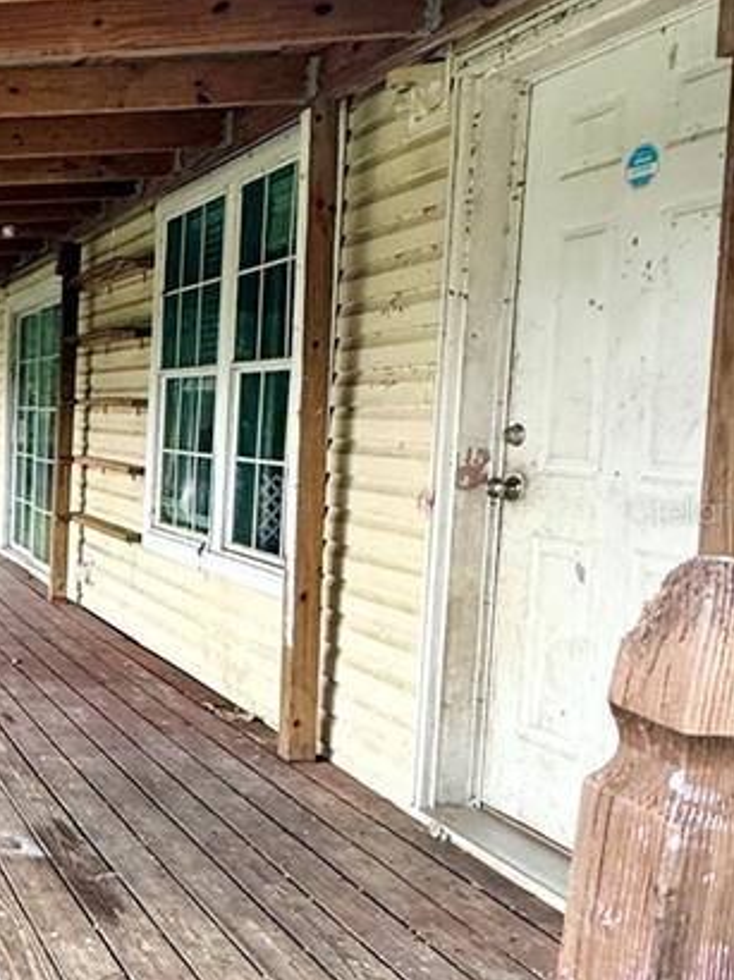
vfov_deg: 45.8
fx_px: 1160
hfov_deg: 27.7
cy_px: 509
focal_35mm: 41
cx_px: -273
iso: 200
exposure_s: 1/99
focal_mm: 2.22
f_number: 2.2
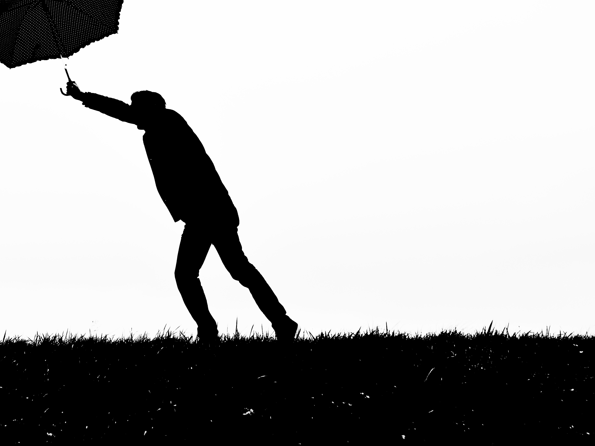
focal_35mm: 79
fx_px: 1354
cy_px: 156
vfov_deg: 18.7
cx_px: 160
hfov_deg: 24.6
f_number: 5
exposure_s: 1/200
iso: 400
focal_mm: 35
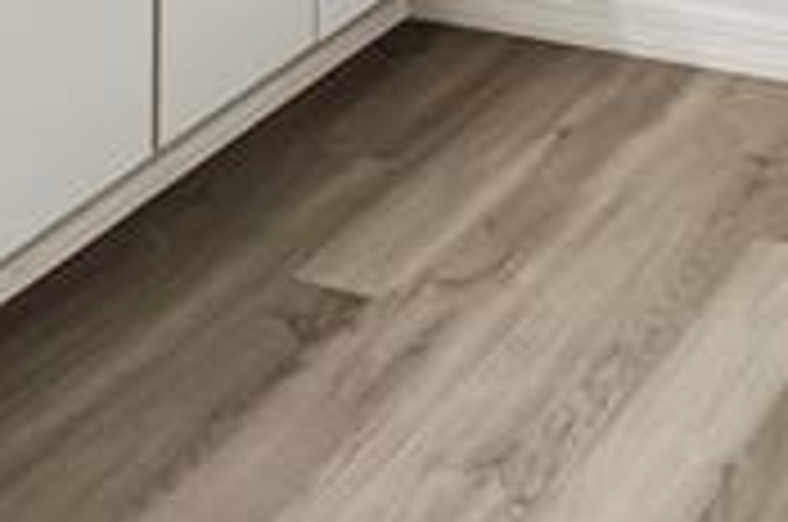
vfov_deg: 12.2
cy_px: -738
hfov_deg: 22.9
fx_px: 1923
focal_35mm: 88
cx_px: 608
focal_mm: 10
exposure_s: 1/3.33
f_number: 7.1
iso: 100
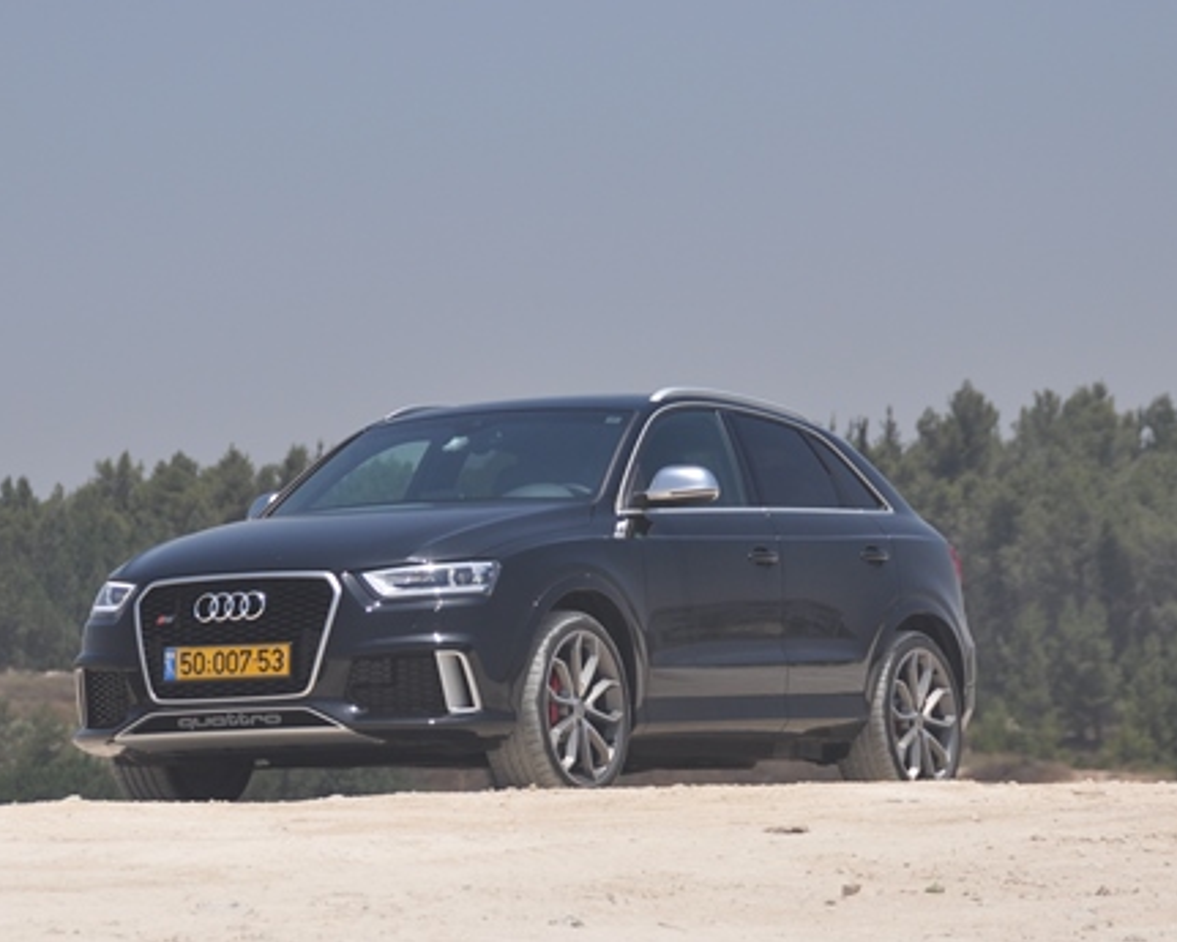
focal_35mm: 153
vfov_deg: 10.1
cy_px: 471
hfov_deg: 12.6
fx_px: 5331
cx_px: 470
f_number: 5.6
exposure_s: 1/2000
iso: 250
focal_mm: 90
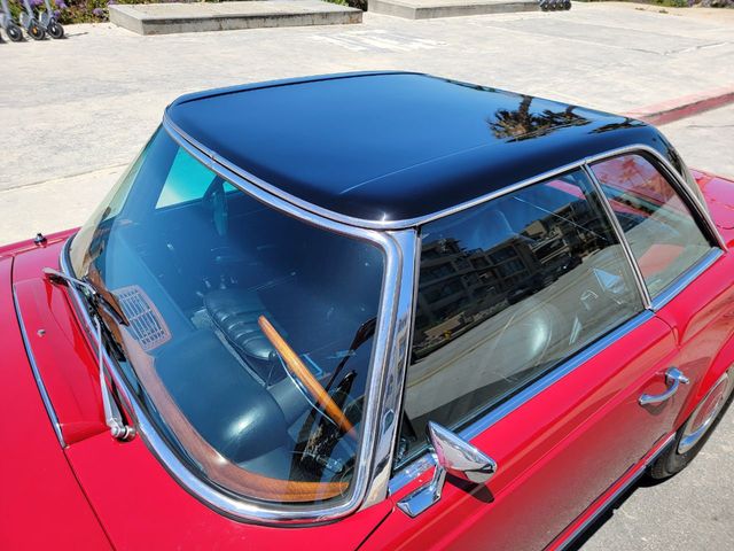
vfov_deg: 56.8
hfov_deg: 71.6
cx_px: 367
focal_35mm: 24
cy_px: 276
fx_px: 509
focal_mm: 6.7
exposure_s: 1/643
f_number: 1.8
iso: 16
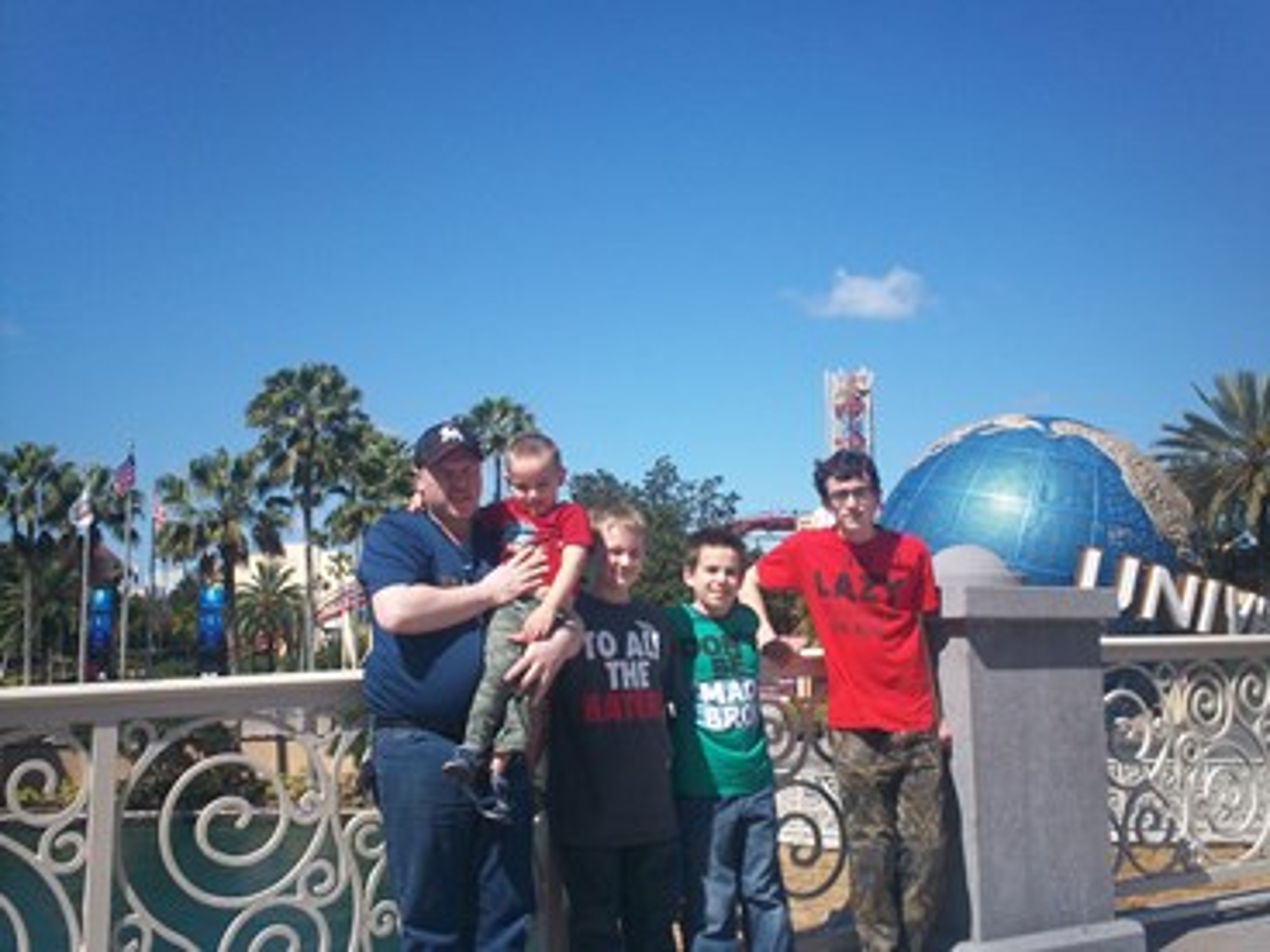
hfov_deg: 49.0
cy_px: 476
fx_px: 1394
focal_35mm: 38
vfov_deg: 37.7
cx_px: 635
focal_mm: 6.3
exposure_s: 1/640
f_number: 4.5
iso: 80
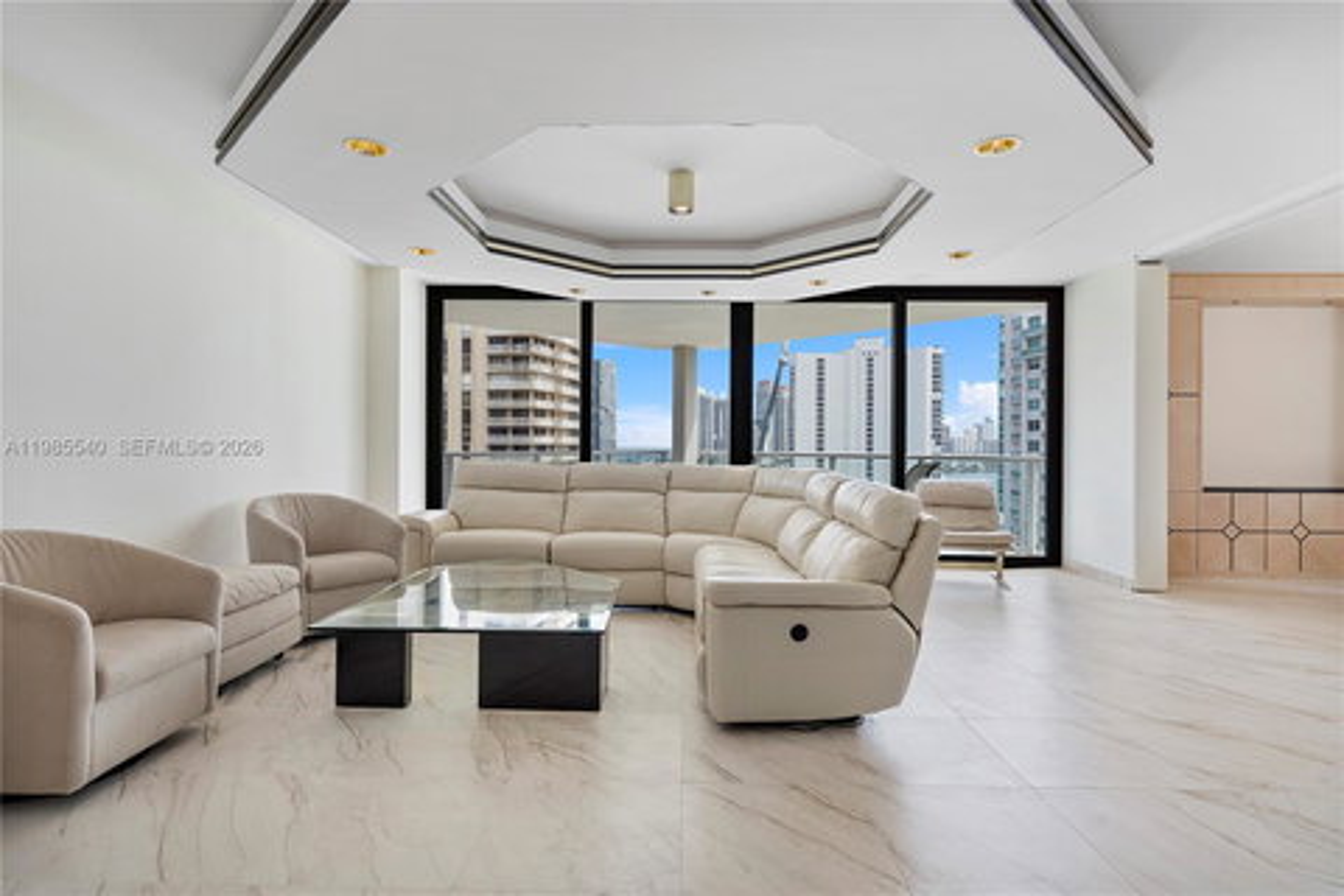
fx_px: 672
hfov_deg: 90.0
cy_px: 448
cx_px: 672
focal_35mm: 18
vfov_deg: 67.4
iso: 640
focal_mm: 18
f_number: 8
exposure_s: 1/160
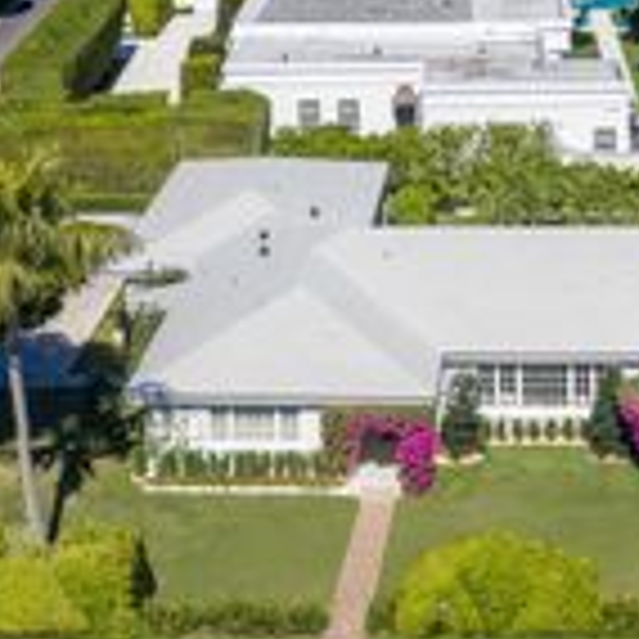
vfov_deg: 20.1
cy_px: 11
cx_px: 536
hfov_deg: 20.4
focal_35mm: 84
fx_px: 1754
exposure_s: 1/320
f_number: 5
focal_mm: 14.45
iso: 100
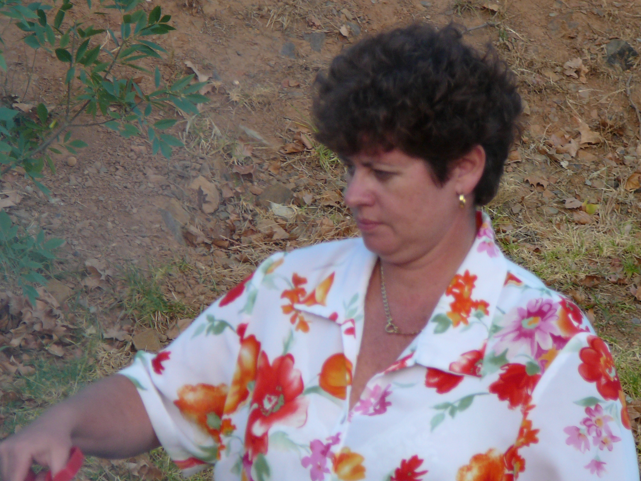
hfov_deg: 8.3
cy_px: 252
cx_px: 362
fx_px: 4408
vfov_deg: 6.2
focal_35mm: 238
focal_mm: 30.3
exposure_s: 1/60
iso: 100
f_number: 4.1
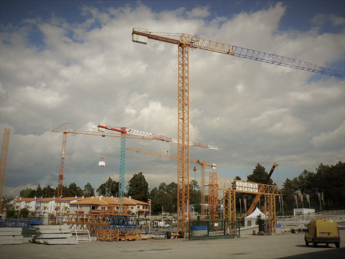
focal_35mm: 36
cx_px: 172
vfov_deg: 39.7
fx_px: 359
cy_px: 130
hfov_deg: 51.4
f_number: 8
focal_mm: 6
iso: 400
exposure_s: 1/2000
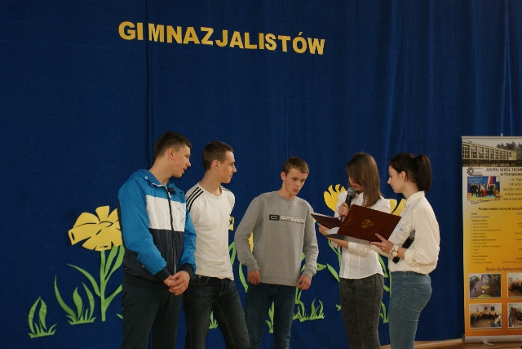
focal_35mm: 52
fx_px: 761
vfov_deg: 25.8
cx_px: 261
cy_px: 174
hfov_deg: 37.8
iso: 400
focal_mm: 35
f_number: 5.6
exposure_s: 1/60
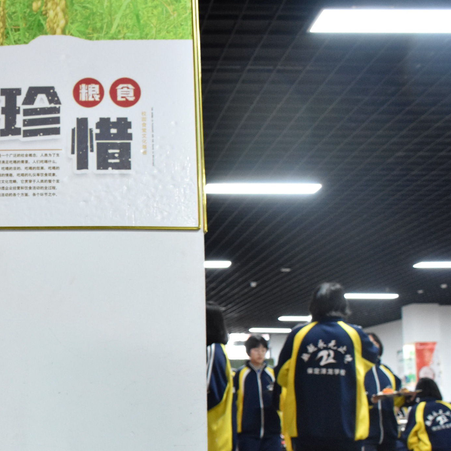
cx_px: -8
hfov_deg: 31.3
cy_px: 310
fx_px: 737
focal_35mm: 50
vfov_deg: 33.6
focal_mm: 18
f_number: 3.5
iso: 2000
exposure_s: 1/60
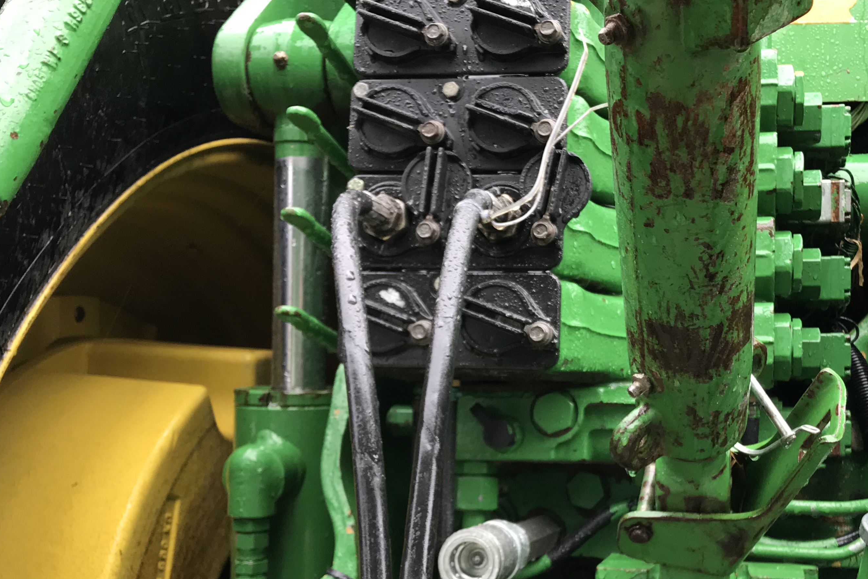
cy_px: 330
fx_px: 1061
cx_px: 605
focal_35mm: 44
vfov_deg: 30.5
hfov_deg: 43.6
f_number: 1.8
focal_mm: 3.99
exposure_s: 1/90
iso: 32
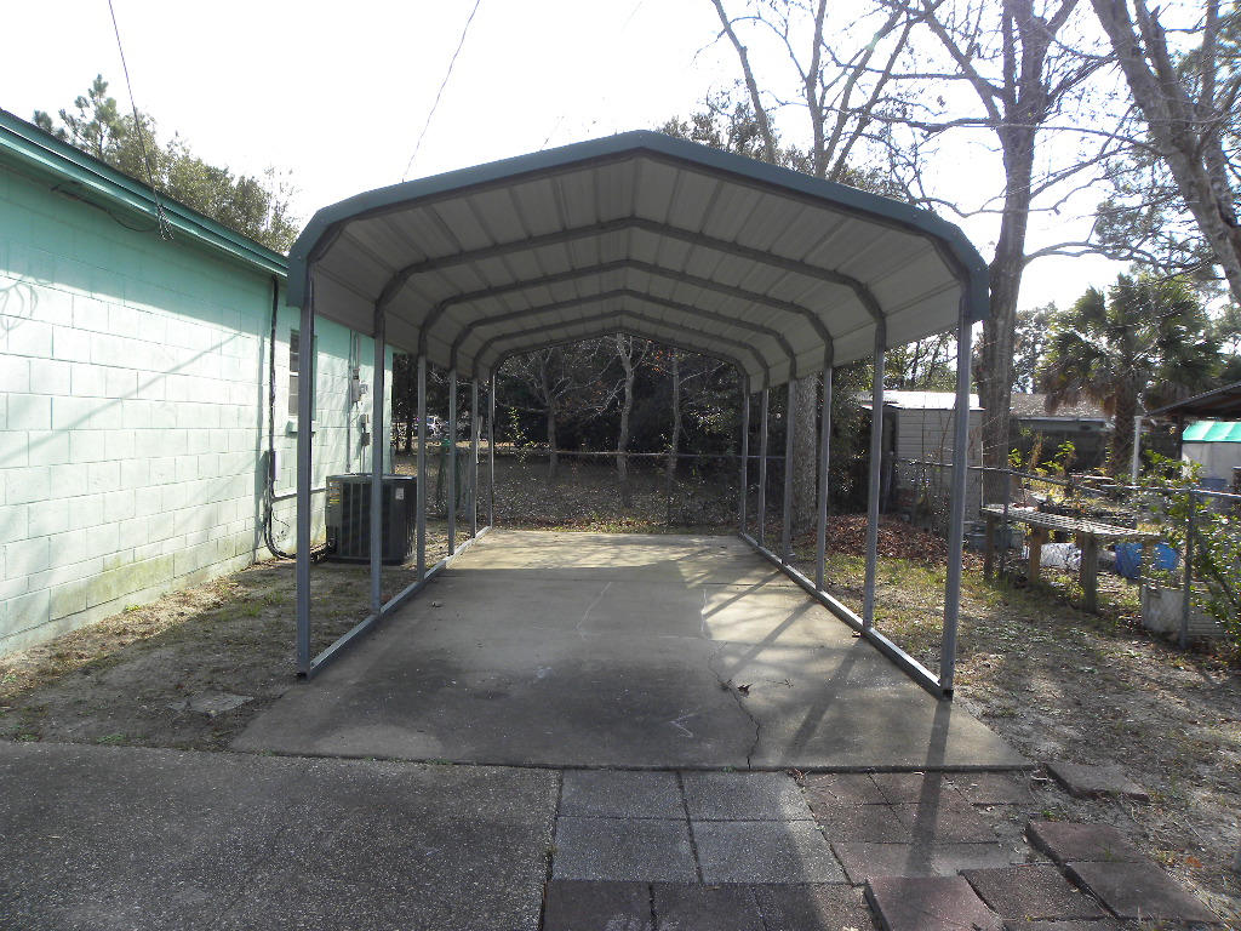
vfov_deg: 53.1
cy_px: 466
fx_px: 932
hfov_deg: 67.3
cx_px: 620
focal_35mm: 26
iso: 64
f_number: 4.5
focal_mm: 4.6
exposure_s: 1/150
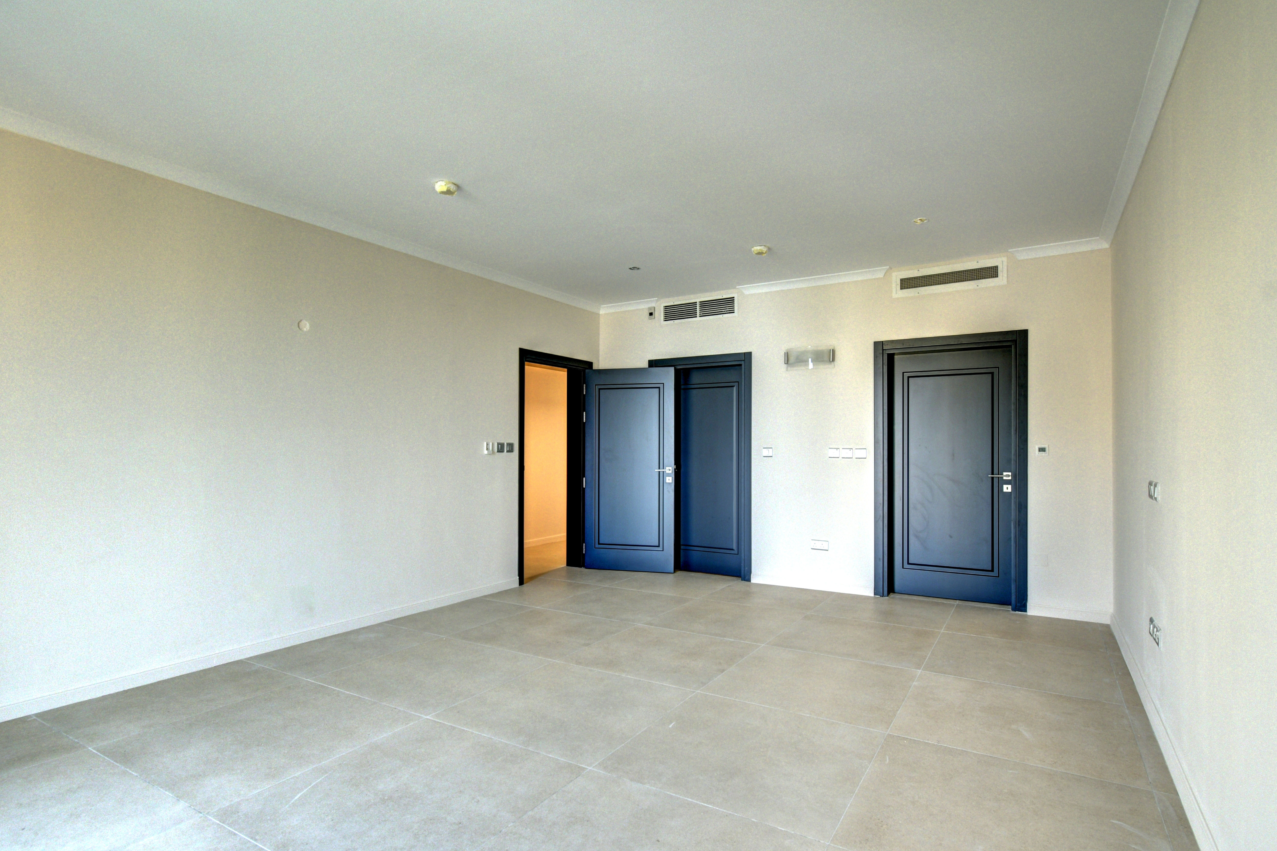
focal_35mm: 18
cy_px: 442
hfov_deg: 91.5
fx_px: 622
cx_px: 648
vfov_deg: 68.8
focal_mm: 11
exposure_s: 1/20
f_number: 9
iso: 200
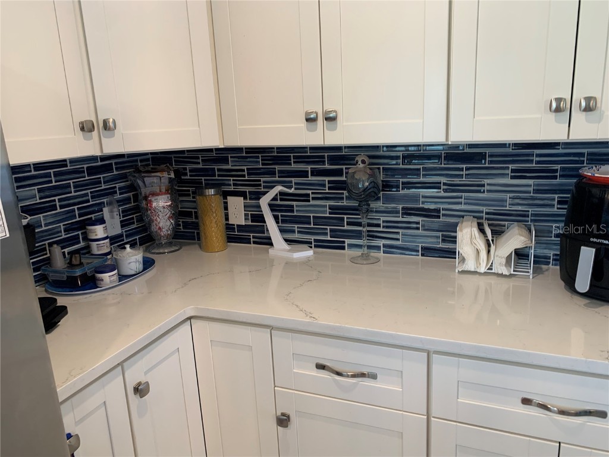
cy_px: 228
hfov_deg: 67.3
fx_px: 457
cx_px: 304
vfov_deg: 53.1
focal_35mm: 26
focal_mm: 4.25
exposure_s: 1/60
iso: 64
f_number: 1.8
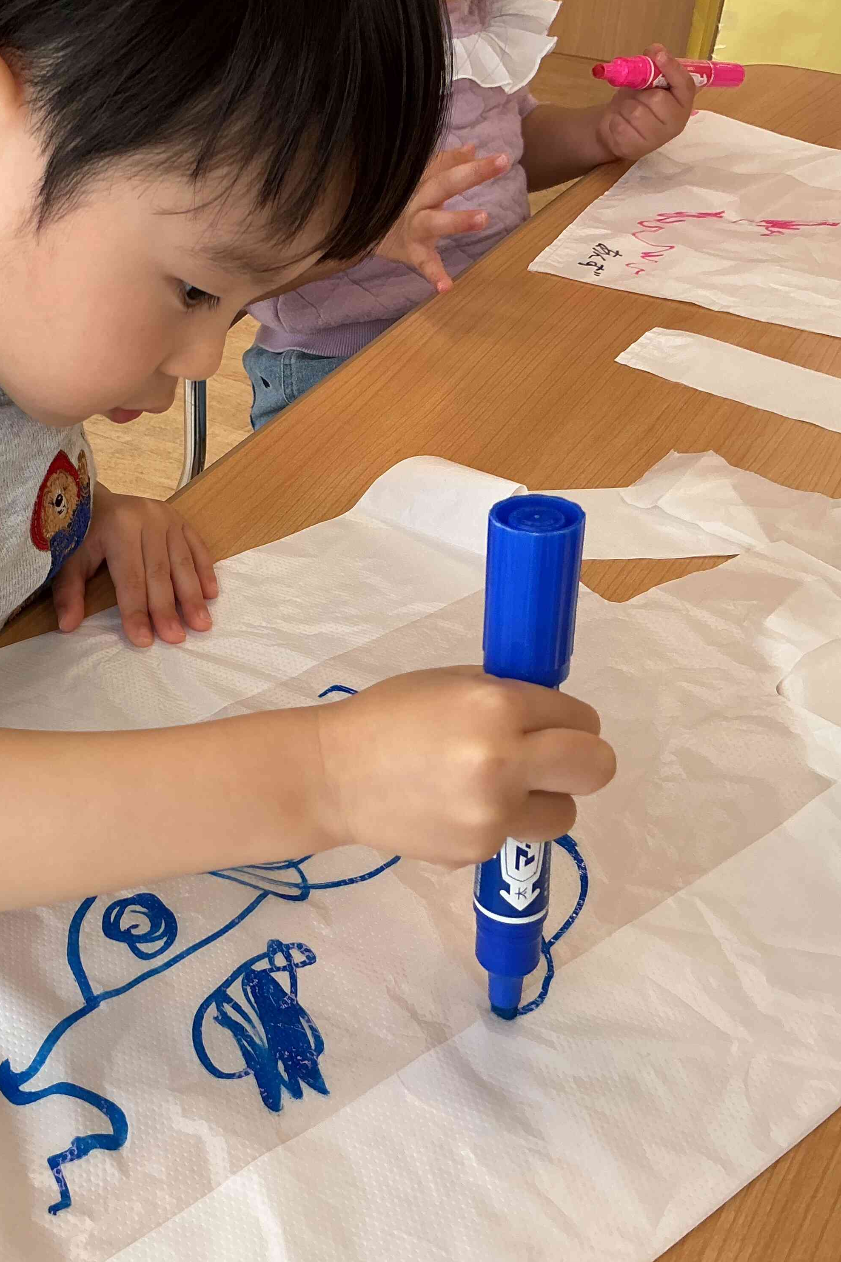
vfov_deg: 47.4
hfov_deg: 31.5
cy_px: 622
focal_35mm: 41
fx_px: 1437
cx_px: 128
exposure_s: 1/120
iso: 20
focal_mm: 3
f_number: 1.8
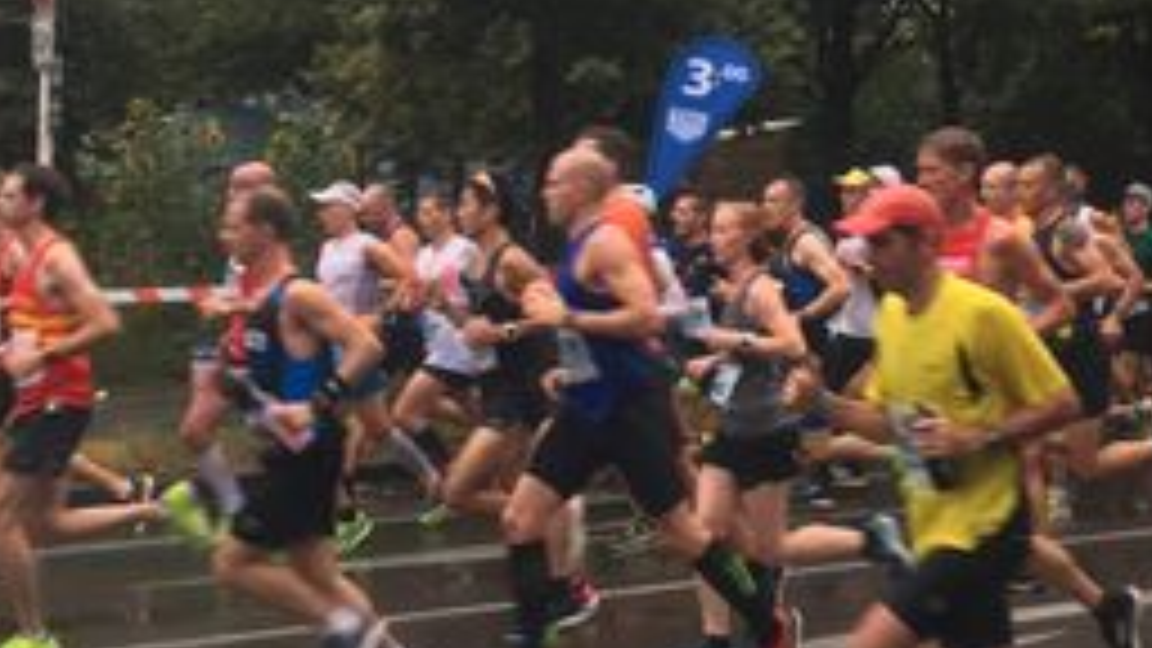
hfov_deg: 28.4
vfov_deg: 16.1
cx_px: 756
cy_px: 32
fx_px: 2260
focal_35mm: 74
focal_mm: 4.15
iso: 40
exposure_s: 1/100
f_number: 2.2
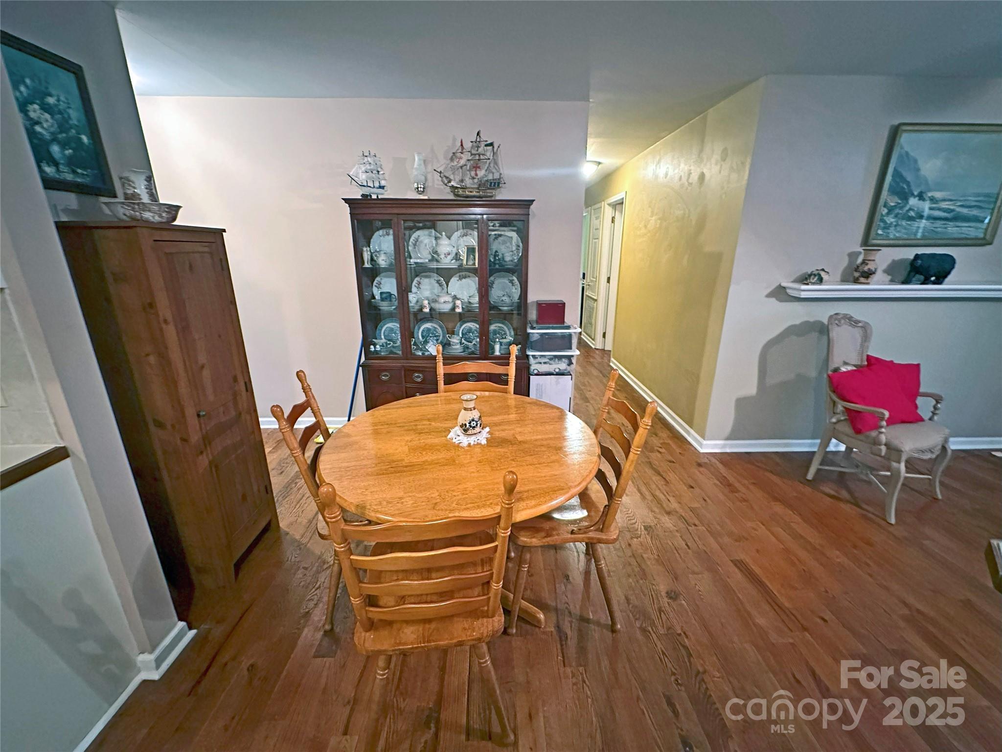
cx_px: 501
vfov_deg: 85.7
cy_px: 376
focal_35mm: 14
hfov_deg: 102.1
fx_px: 405
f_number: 2.2
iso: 1000
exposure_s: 1/40
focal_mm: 2.22
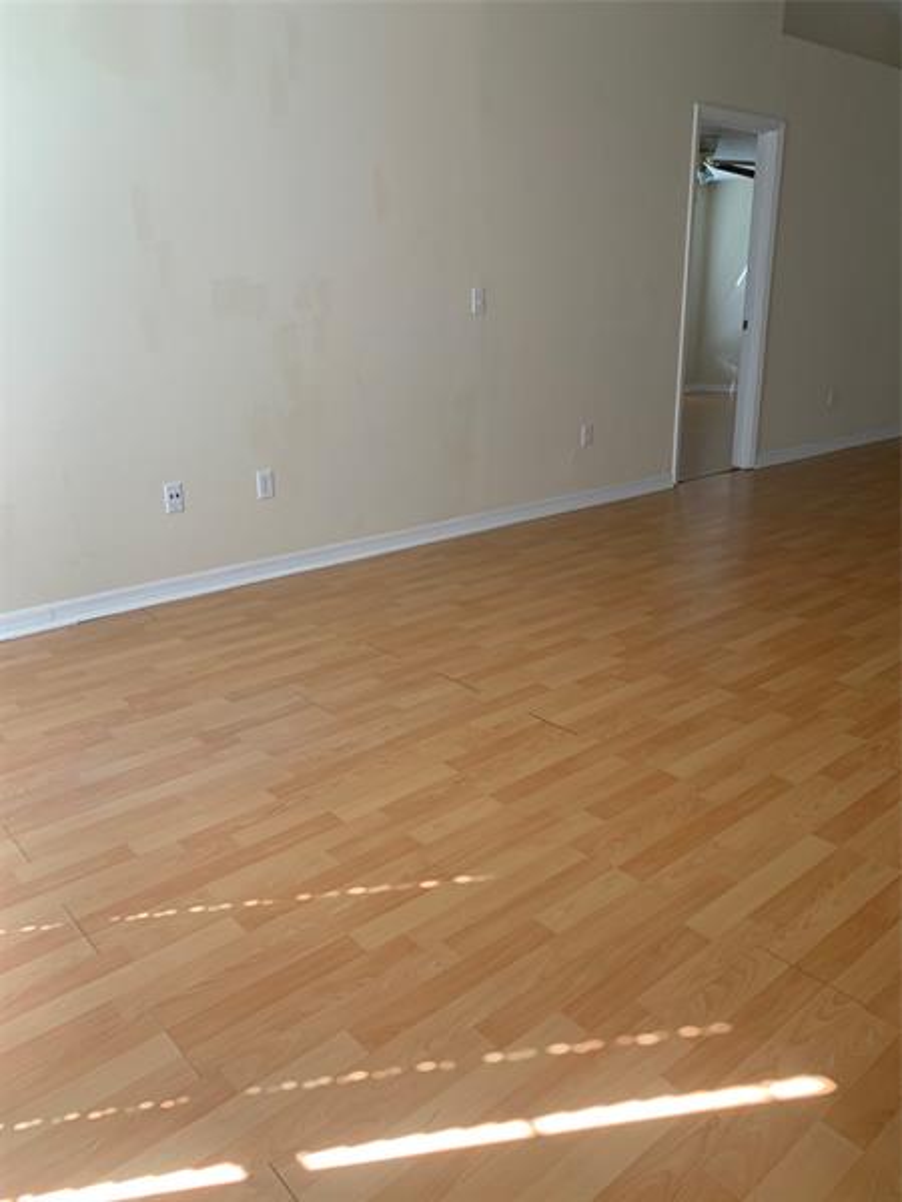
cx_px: 451
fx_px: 903
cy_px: 601
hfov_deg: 53.1
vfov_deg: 67.3
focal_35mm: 26
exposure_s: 1/88
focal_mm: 4.25
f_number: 1.8
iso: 100
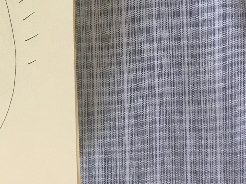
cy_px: -13
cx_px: -134
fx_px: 647
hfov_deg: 18.7
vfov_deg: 15.8
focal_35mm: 91
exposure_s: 1/30
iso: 100
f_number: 2.2
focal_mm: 4.15
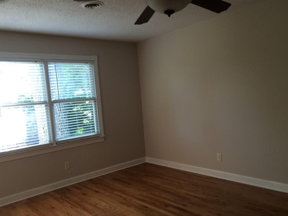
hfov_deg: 58.4
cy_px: 115
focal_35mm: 31
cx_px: 146
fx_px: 258
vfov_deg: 45.4
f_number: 2.2
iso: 64
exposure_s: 1/30
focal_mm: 4.15
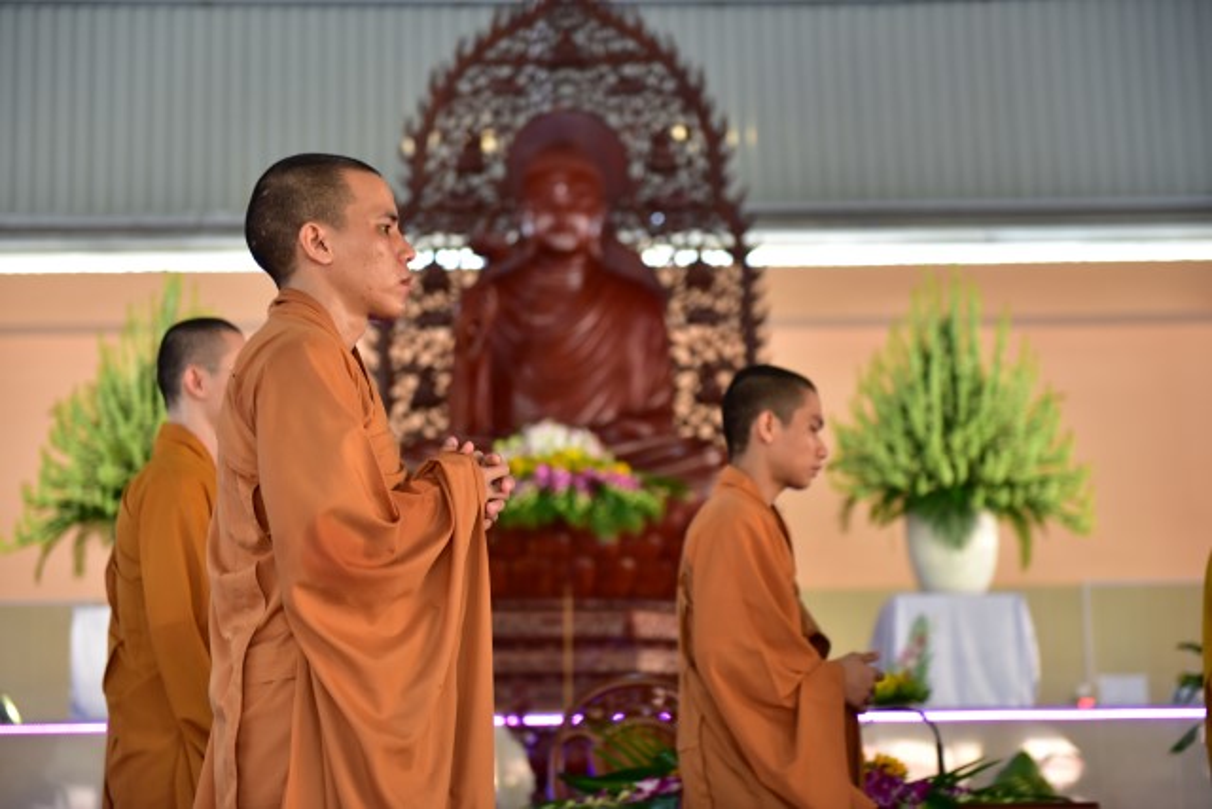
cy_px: 404
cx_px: 606
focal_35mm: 70
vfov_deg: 19.5
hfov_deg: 28.8
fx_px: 2357
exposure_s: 1/100
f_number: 2.8
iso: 640
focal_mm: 70
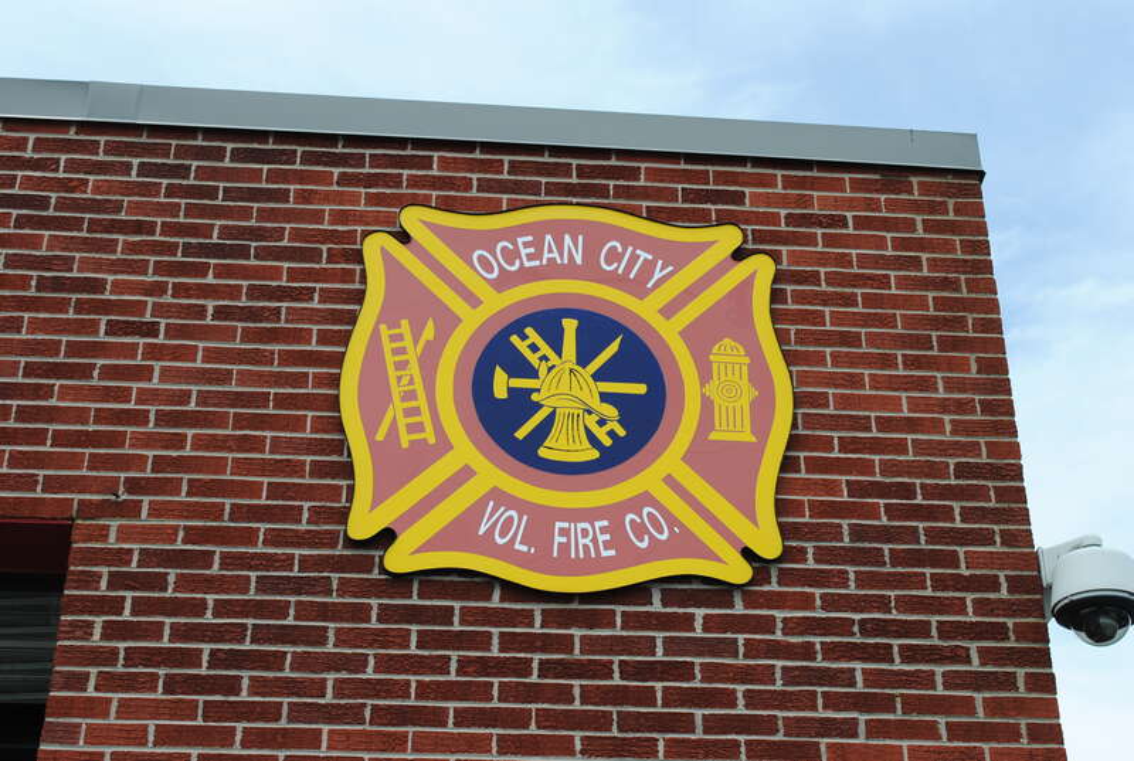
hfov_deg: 36.8
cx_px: 567
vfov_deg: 25.2
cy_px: 380
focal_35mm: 54
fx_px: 1704
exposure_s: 1/250
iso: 100
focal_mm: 36
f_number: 8
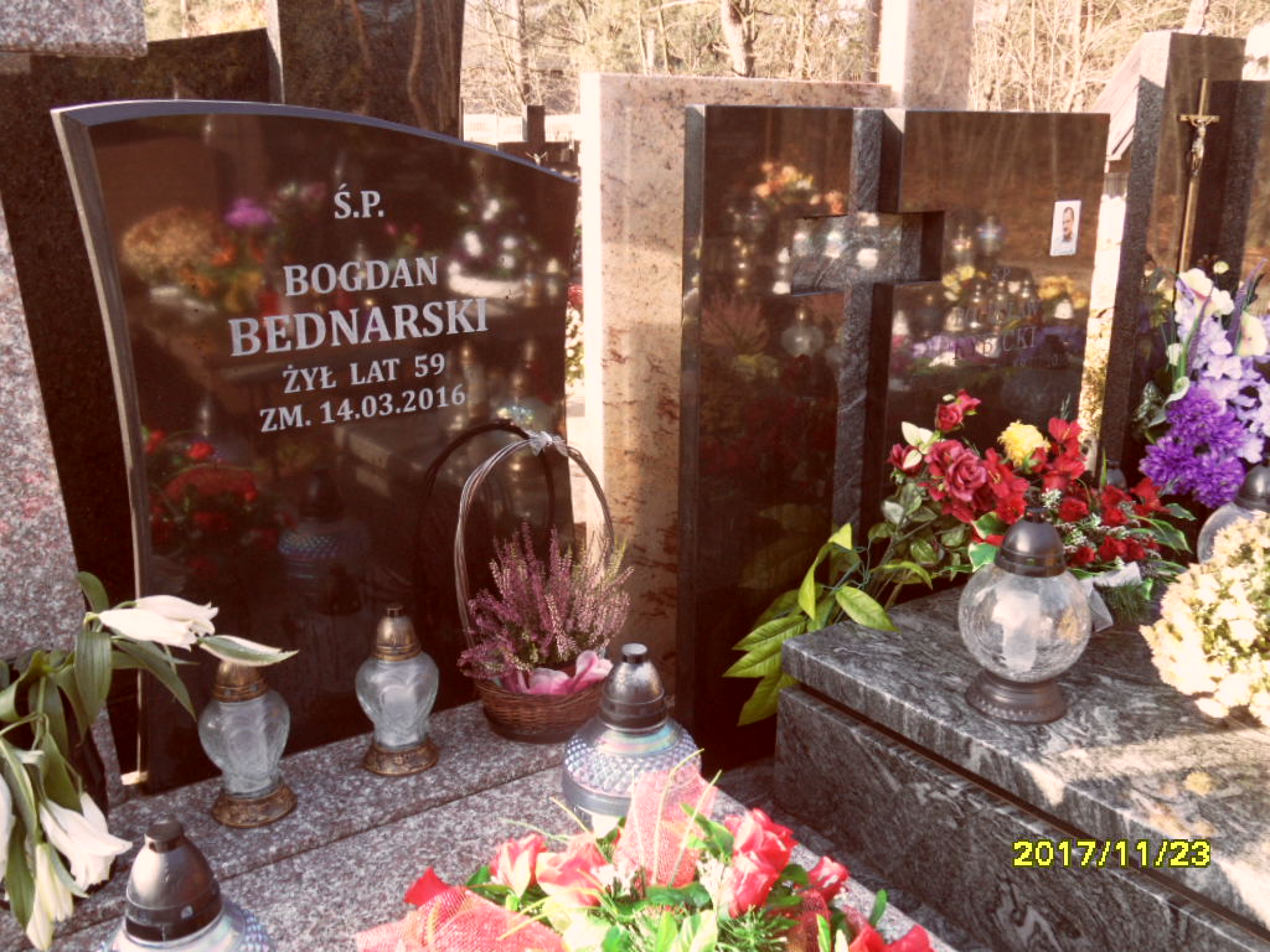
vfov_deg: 44.2
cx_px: 635
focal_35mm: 32
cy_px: 476
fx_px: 1174
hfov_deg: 56.8
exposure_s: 1/90
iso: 80
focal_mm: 5.3
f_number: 3.4
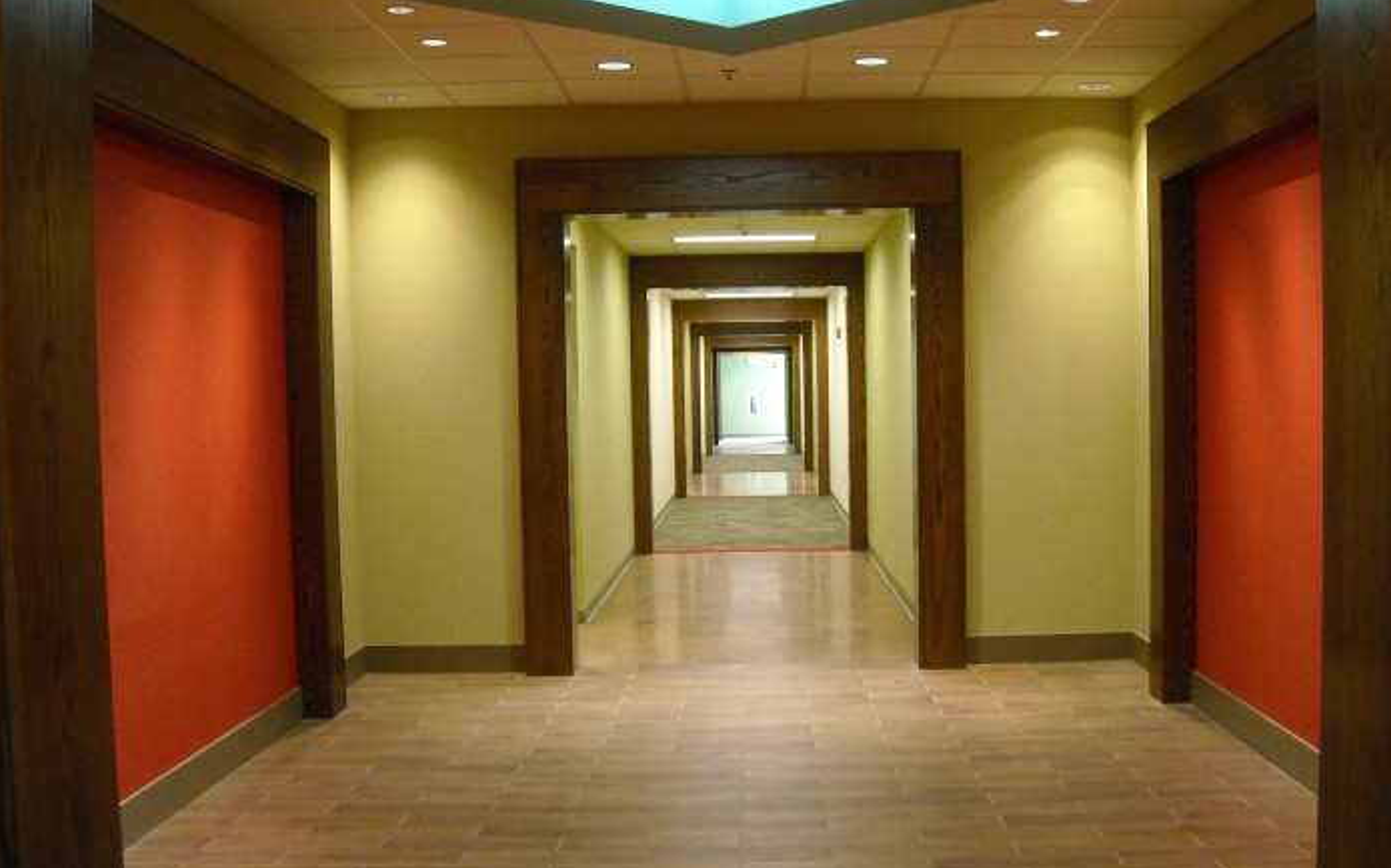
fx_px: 1554
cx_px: 719
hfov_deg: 48.2
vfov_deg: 31.2
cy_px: 432
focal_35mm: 41
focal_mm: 5.7
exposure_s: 1/33
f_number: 2.8
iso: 400
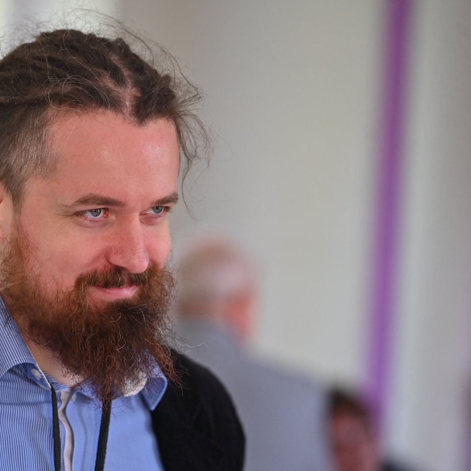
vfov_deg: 9.4
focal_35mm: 186
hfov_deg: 9.4
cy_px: 235
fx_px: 2863
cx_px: 126
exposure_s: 1/400
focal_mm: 145
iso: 720
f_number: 2.8
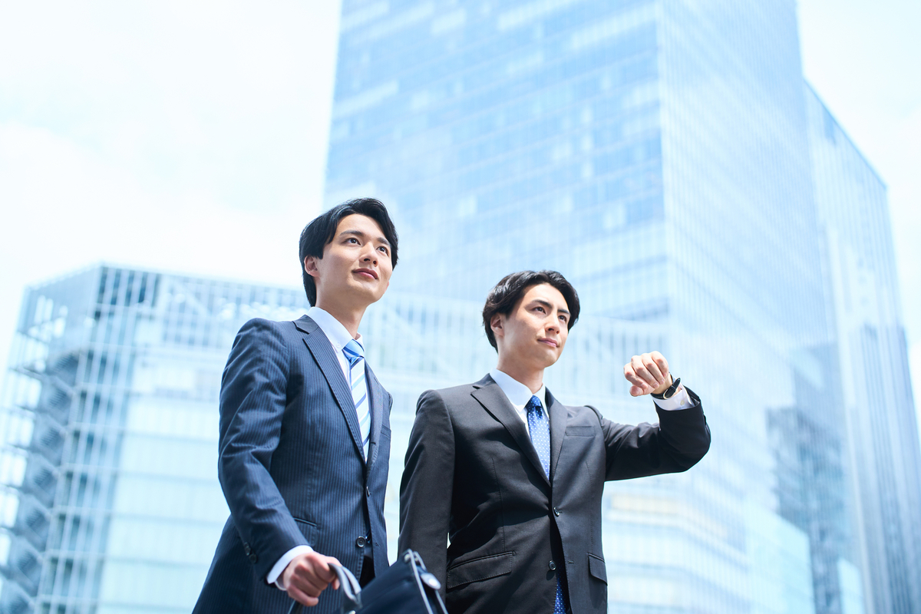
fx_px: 1279
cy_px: 307
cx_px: 460
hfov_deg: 39.6
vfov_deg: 27.0
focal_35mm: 50
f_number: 2.2
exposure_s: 1/2500
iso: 160
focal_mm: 50
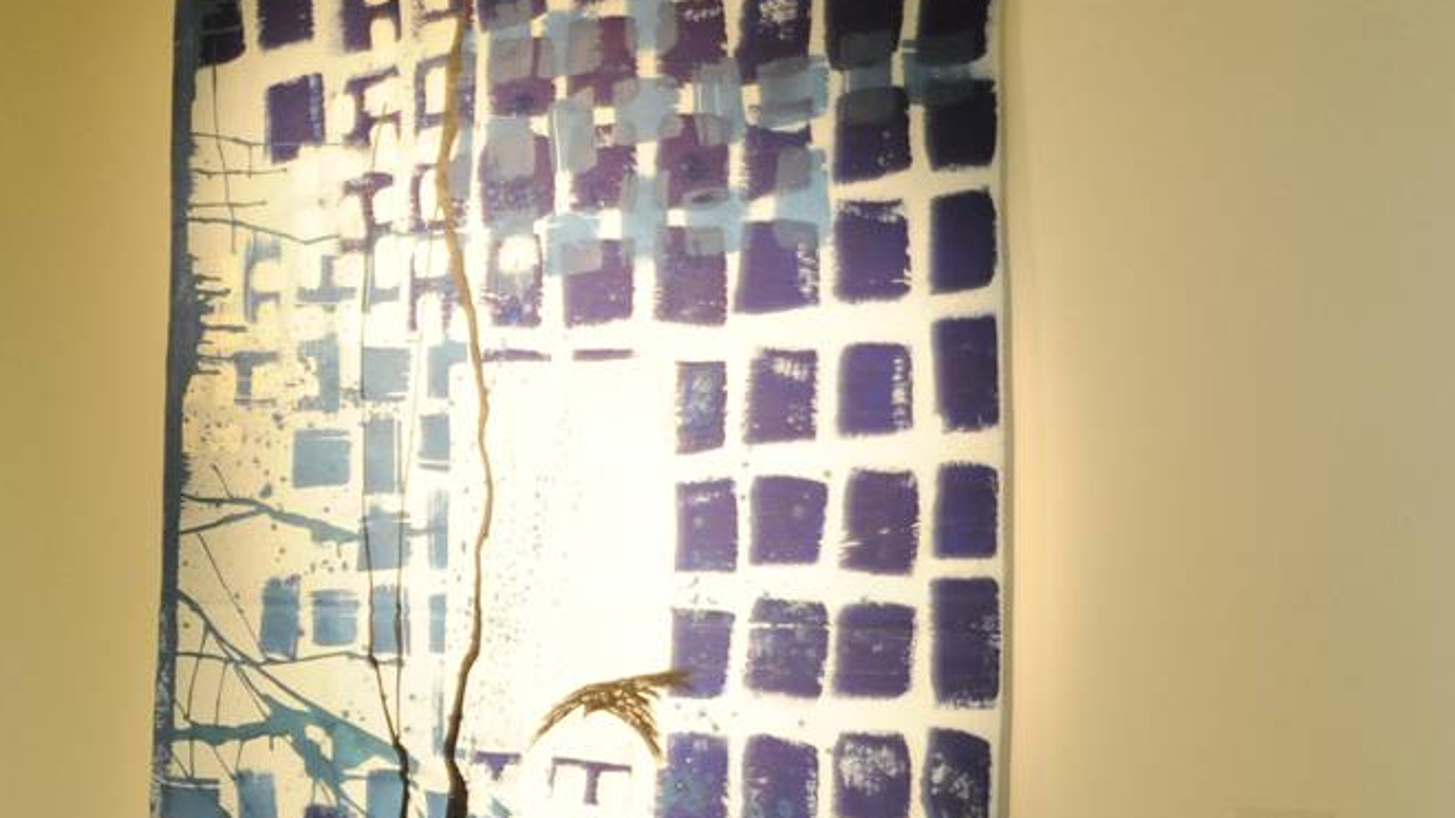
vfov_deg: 12.0
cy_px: 797
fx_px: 3857
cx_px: -322
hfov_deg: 20.0
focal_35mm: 100
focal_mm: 35
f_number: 3.2
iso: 2000
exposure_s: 1/160
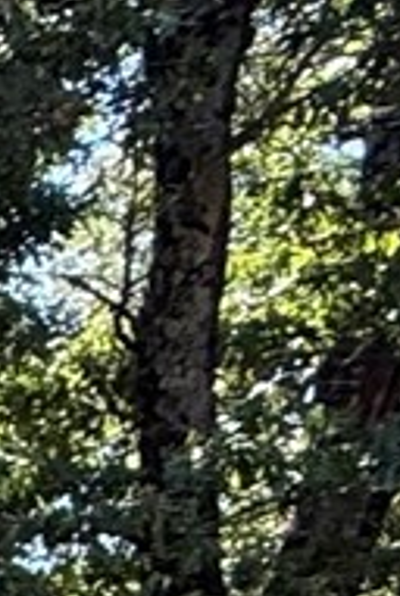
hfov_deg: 5.8
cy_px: 1145
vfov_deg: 12.5
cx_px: -1706
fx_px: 2424
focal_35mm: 146
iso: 50
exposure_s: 1/200
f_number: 2.2
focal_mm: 2.22
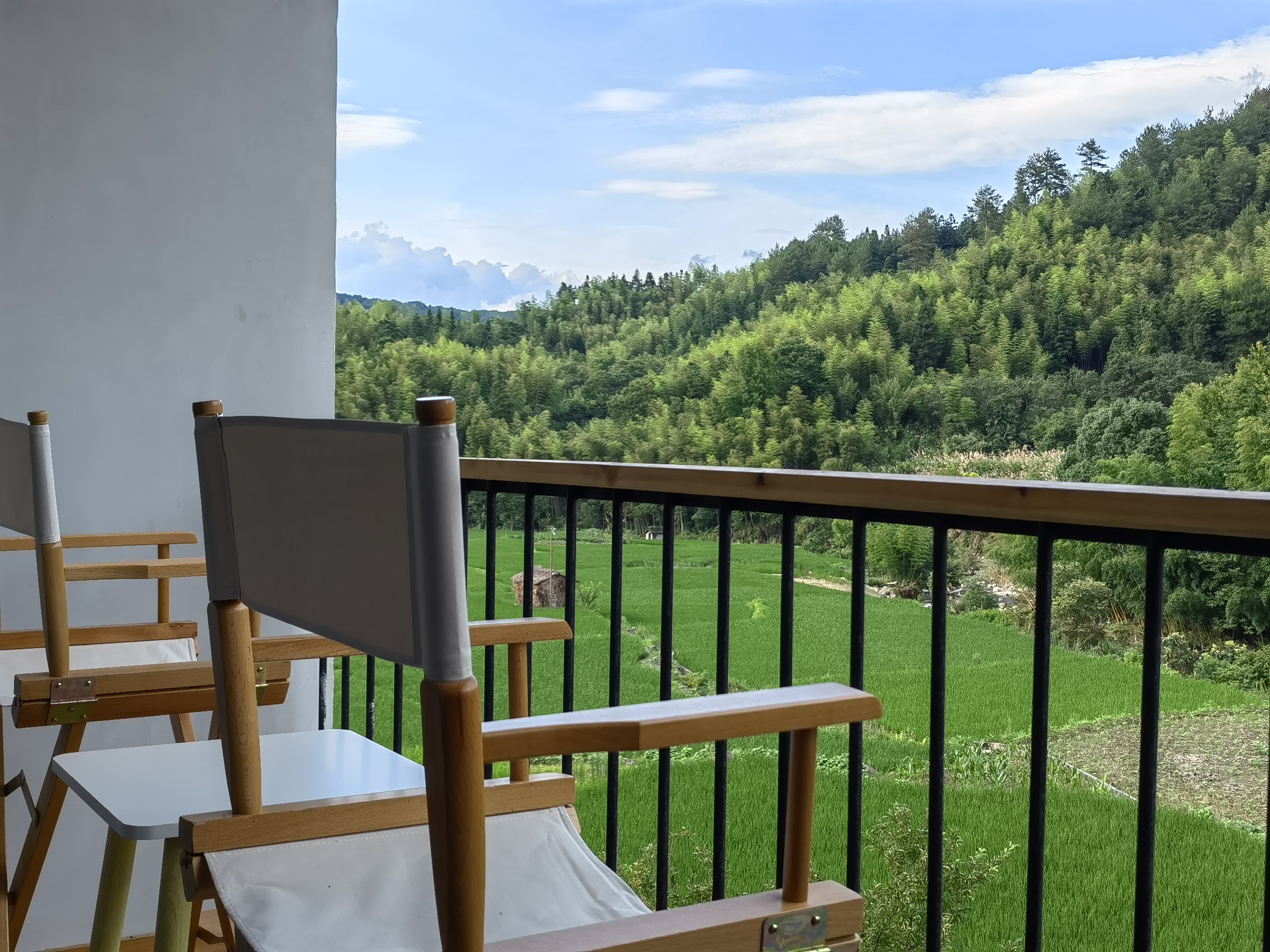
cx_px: 635
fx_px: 1468
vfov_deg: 36.0
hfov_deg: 46.8
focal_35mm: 40
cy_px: 476
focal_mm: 5.54
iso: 50
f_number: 1.8
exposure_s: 1/1065
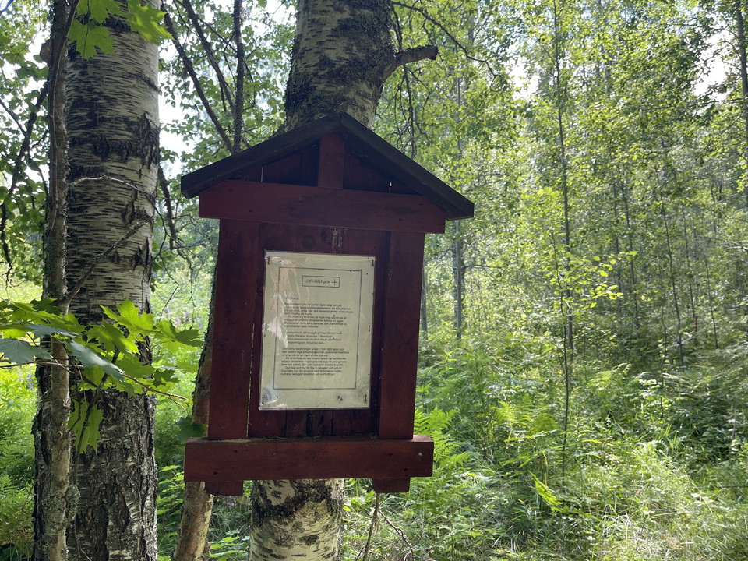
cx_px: 374
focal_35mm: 25
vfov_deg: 54.9
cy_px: 280
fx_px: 540
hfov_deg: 69.4
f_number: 1.6
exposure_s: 1/199
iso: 32
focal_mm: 5.1
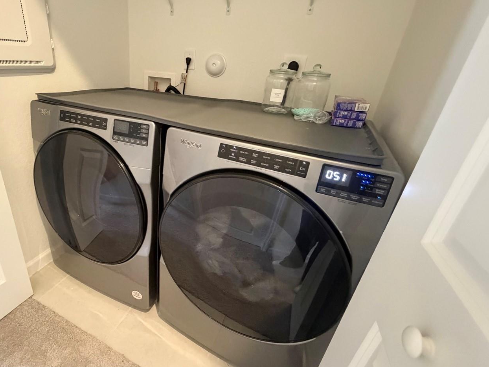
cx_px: 187
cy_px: 173
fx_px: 254
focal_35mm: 18
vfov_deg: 71.5
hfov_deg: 86.2
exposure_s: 1/60
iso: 1000
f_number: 2.2
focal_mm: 2.22
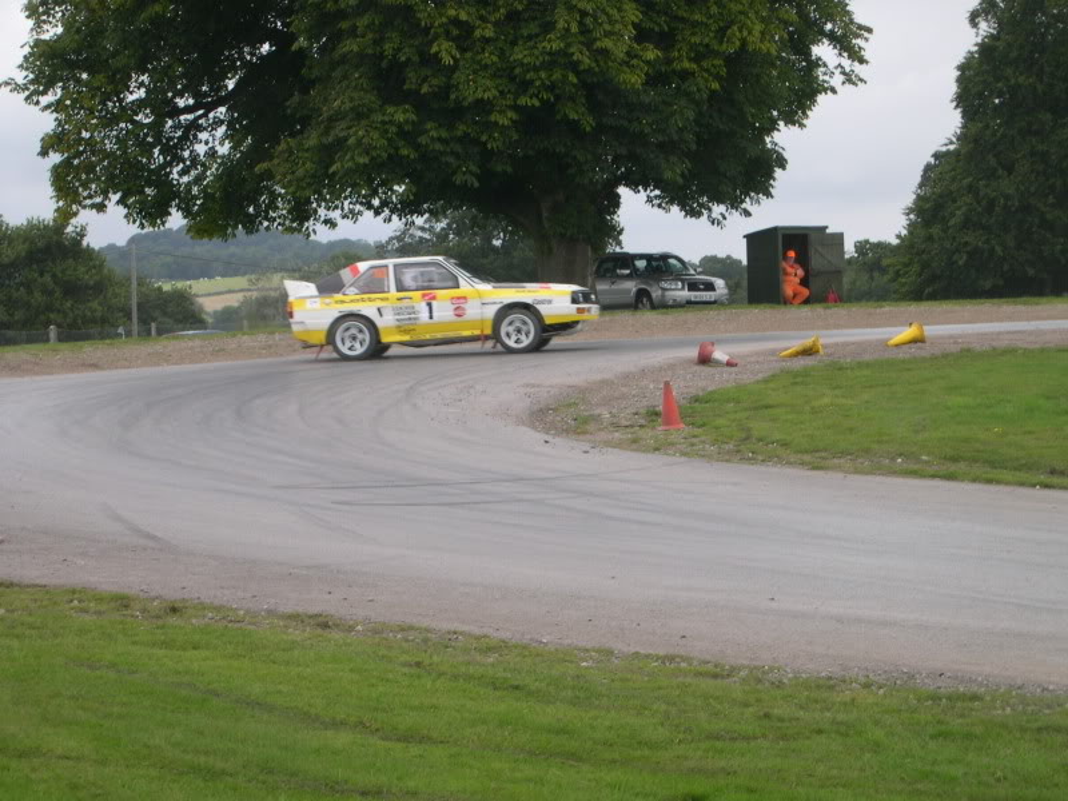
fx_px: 3517
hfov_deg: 17.3
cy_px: 400
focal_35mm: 114
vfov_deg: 13.0
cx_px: 534
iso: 100
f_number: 4.9
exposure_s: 1/114
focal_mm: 24
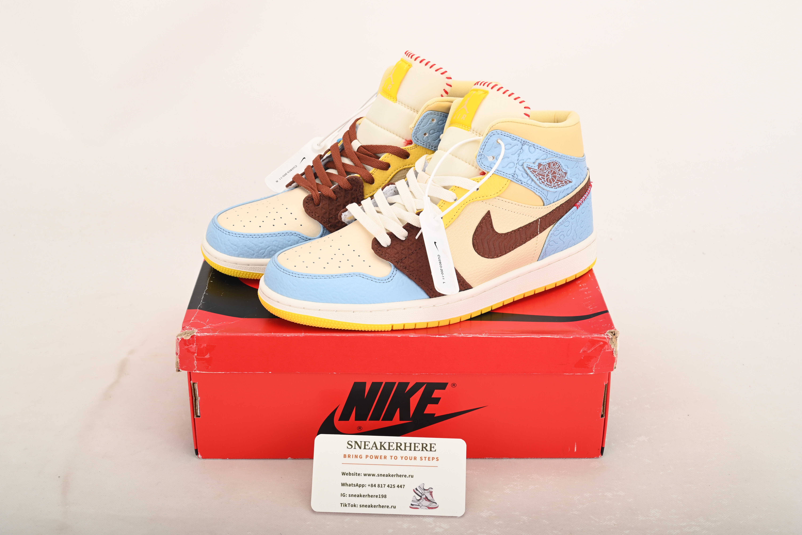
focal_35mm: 45
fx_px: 1003
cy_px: 268
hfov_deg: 43.6
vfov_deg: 29.9
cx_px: 401
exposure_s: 1/200
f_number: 11
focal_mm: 45
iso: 100
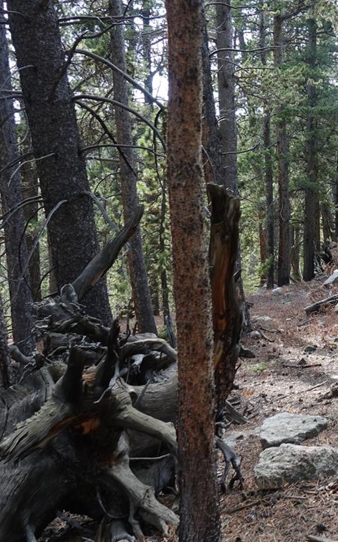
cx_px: 372
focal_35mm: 47
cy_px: 211
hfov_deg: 25.4
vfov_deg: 42.4
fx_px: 693
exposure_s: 1/125
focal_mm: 8.8
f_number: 2.4
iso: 100
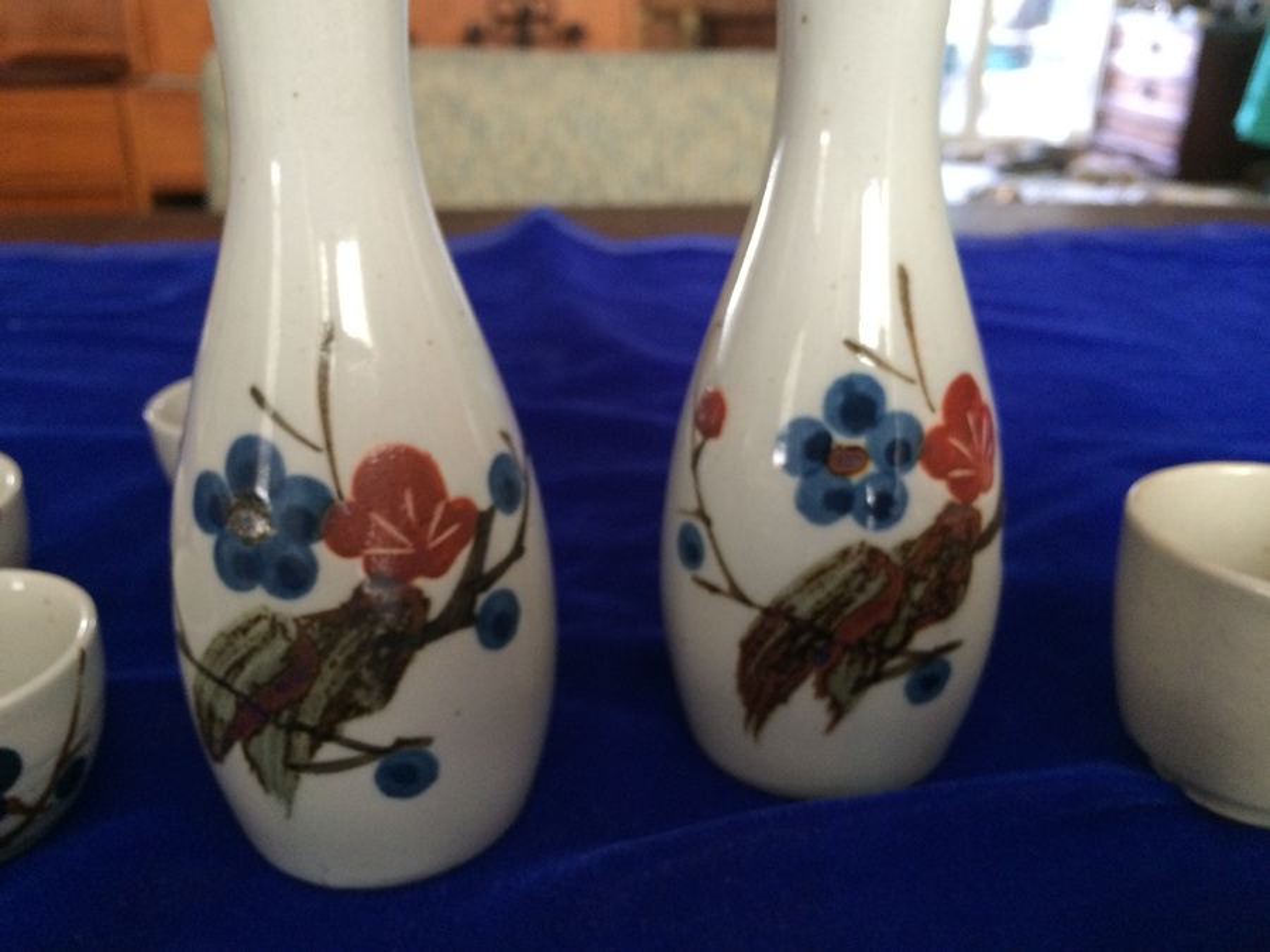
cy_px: 476
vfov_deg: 46.8
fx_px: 1101
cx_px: 635
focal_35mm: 30
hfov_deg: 60.0
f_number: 2.2
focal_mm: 4.12
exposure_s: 1/30
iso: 250
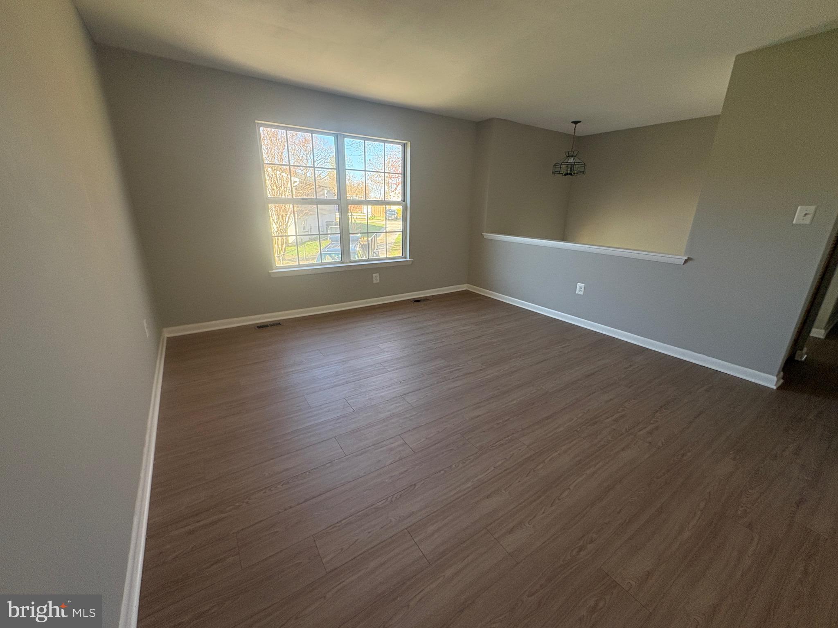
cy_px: 314
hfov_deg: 102.1
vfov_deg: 85.7
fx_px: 339
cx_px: 419
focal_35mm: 14
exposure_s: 1/112
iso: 125
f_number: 2.2
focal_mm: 2.22
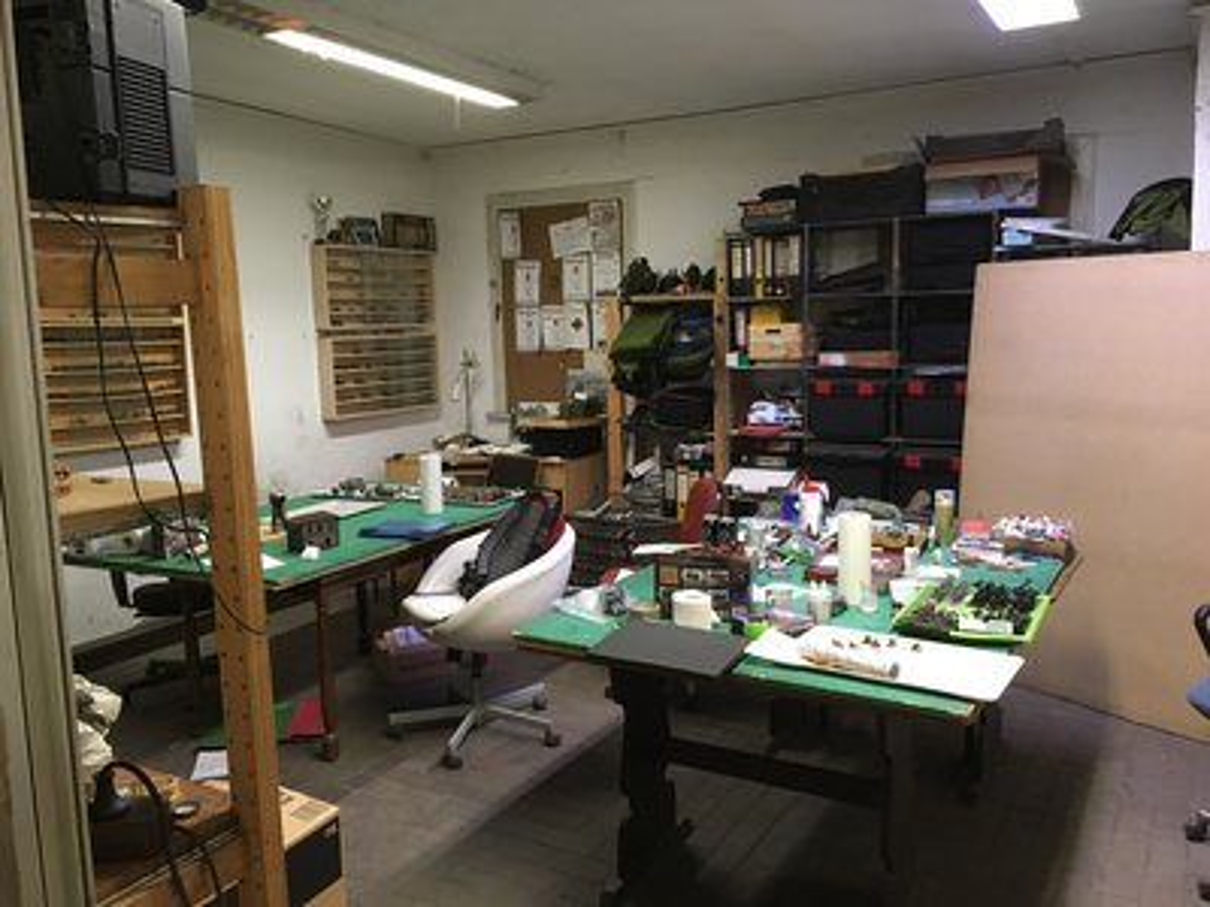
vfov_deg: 48.2
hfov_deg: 61.7
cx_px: 605
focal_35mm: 29
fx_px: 1014
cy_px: 454
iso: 200
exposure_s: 1/33
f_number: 2.2
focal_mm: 4.15
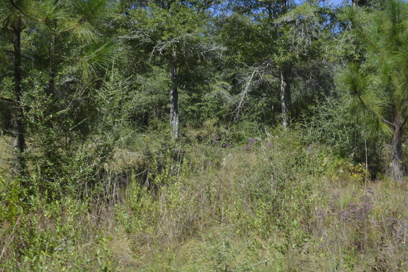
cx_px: 204
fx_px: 408
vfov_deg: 36.9
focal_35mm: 36
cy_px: 136
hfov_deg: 53.1
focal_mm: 24
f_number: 8
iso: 140
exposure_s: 1/250
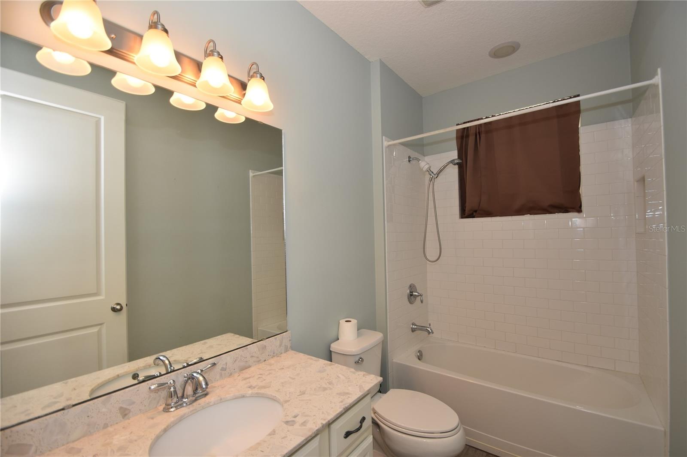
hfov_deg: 100.4
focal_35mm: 15
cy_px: 228
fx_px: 286
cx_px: 344
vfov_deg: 77.3
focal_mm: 10
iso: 200
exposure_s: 1/60
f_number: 4
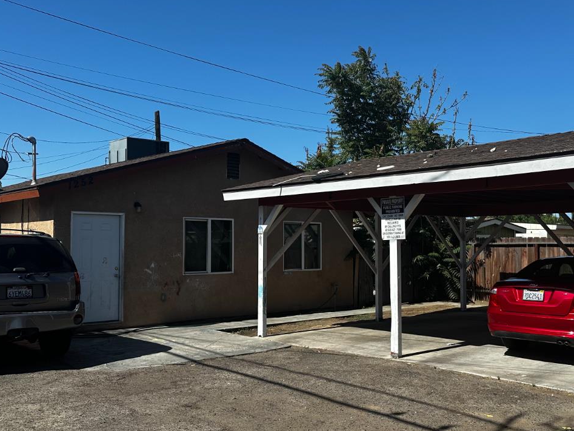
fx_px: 630
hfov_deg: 48.0
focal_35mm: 38
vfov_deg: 37.7
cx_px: 389
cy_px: 230
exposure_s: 1/4348
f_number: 1.78
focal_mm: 6.86
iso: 80
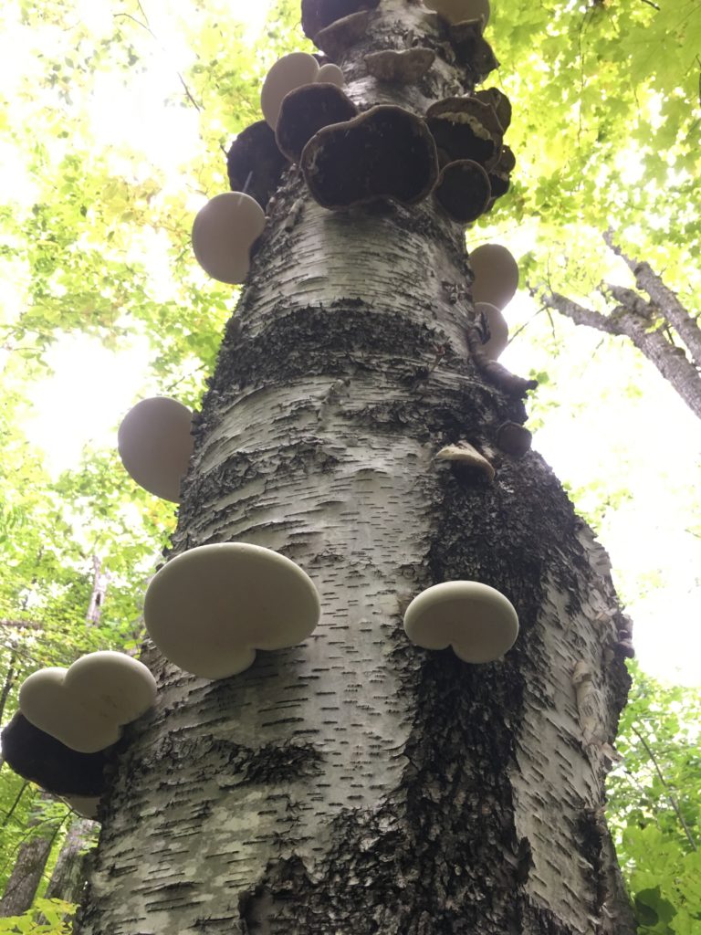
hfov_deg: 48.2
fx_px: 783
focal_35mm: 29
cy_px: 468
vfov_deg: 61.7
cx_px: 350
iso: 80
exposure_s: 1/30
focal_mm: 4.15
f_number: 2.2
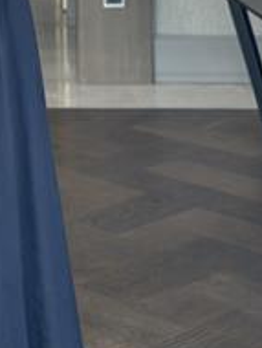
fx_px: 1289
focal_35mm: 128
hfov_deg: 11.3
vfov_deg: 15.1
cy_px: -15
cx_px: -75
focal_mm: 6.86
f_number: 1.78
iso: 125
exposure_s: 1/86
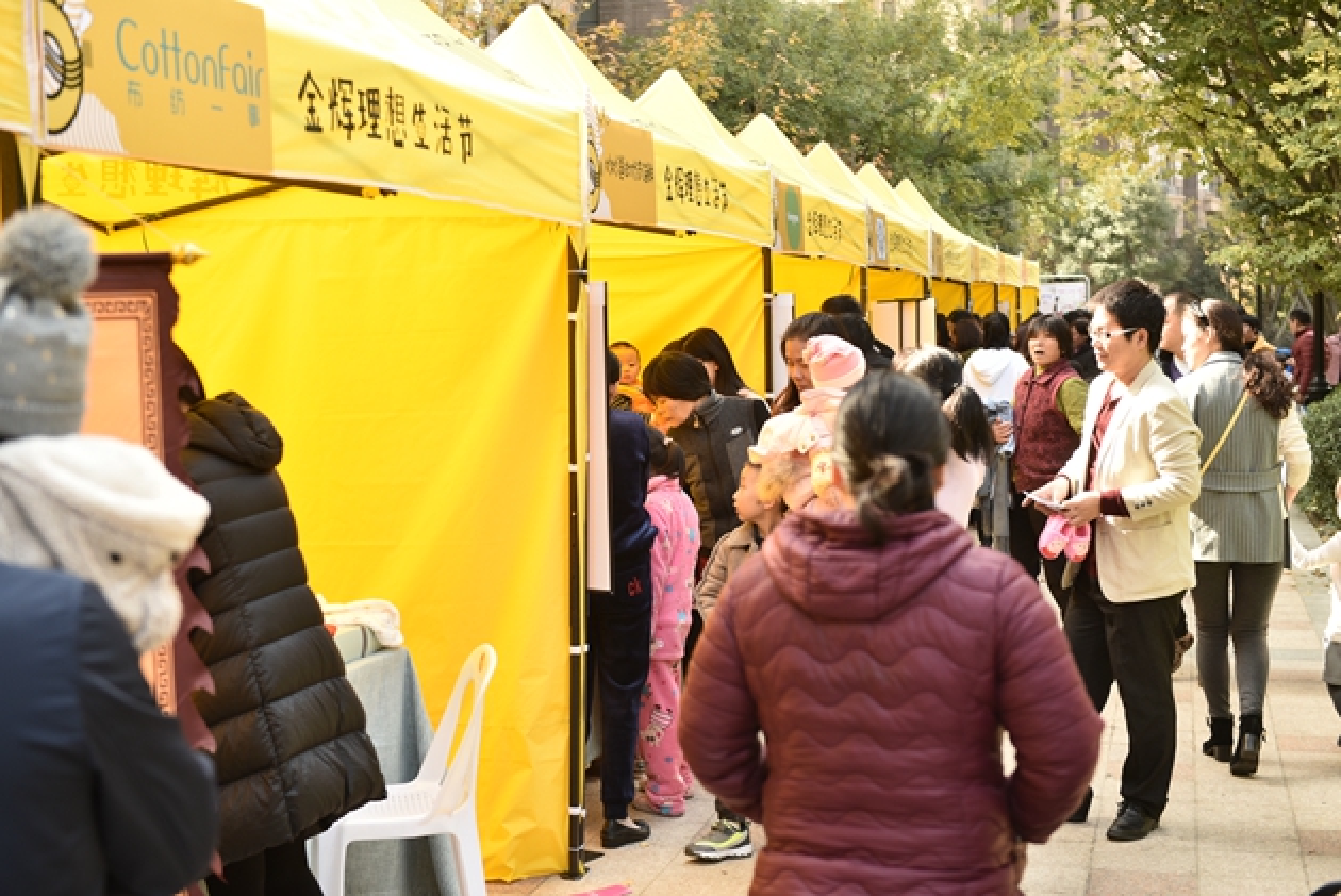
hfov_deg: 35.6
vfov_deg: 24.2
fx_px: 2087
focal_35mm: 56
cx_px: 670
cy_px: 448
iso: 250
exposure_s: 1/200
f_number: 3.2
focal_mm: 56
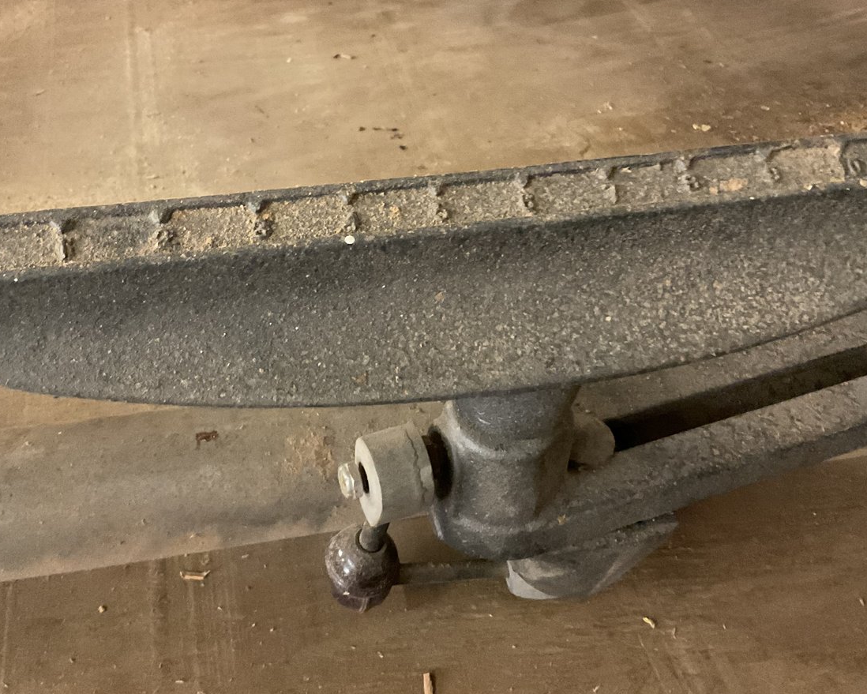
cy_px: 278
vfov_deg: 38.1
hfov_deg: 46.8
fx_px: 1001
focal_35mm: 39
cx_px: 398
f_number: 1.8
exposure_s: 1/30
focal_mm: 3
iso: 500
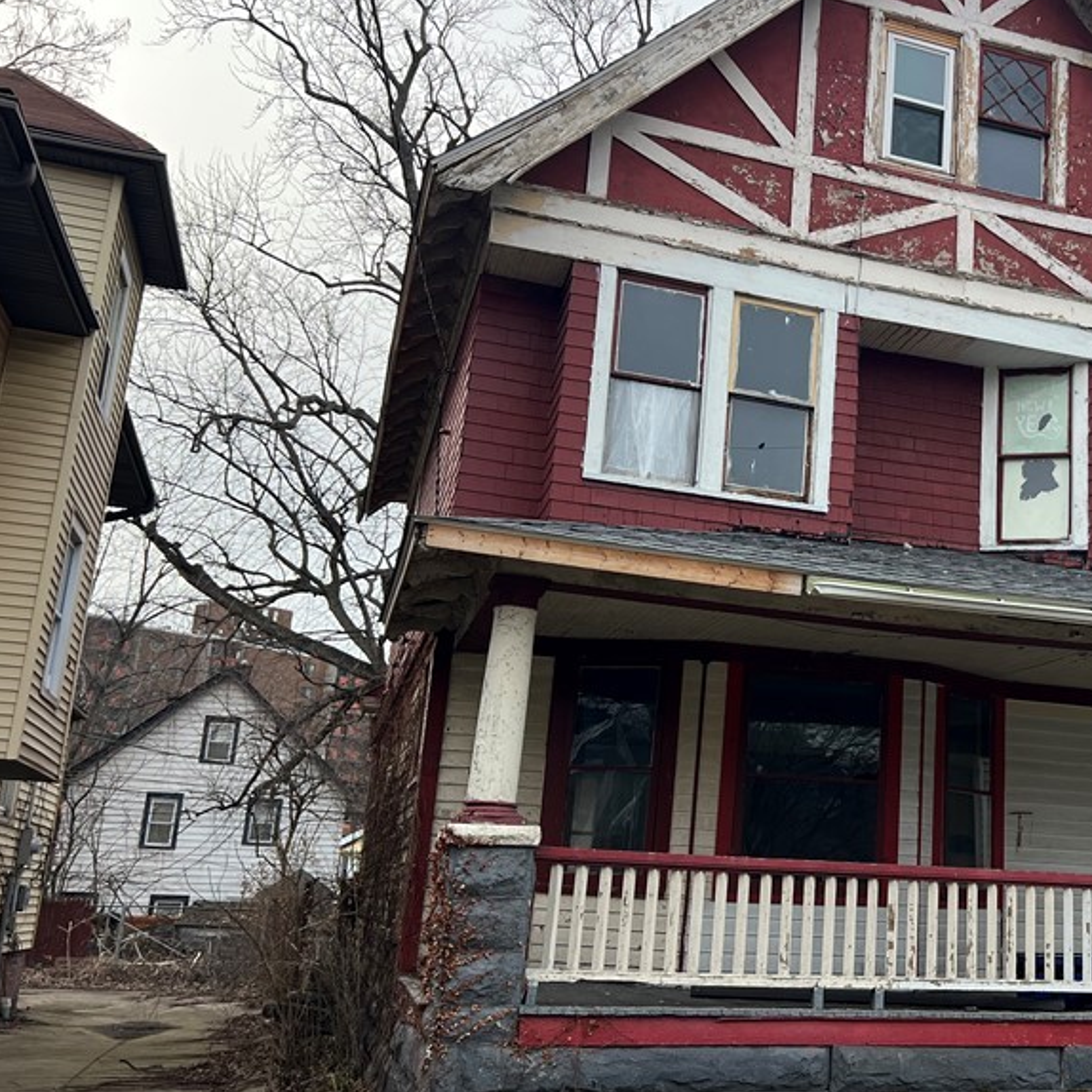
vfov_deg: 40.9
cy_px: 548
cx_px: 907
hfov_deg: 39.0
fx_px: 1463
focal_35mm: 41
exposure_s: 1/1124
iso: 50
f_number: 1.5
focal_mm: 5.7
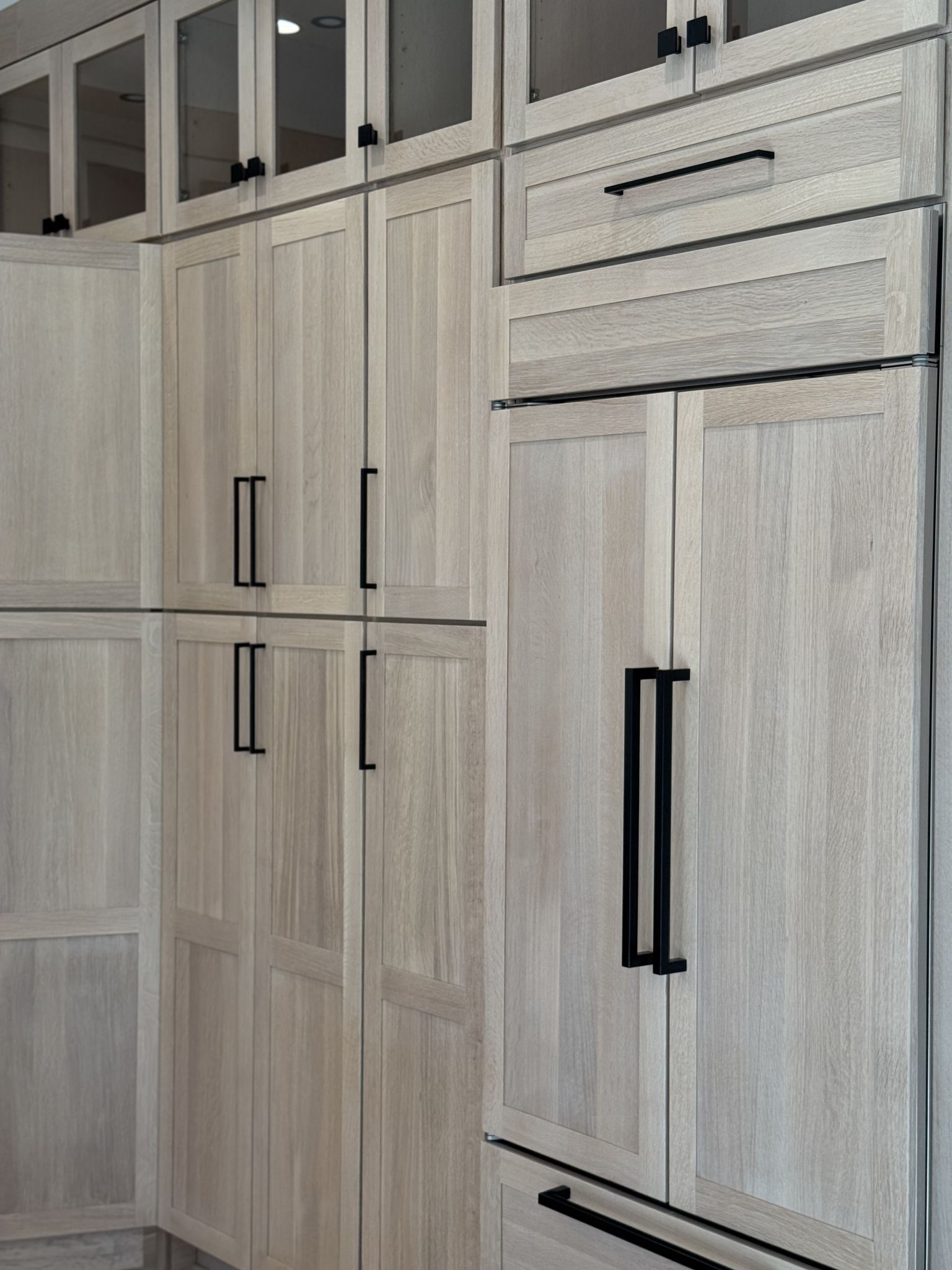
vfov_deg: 39.7
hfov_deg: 30.3
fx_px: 1760
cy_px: 635
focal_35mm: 48
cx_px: 476
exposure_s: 1/240
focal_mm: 6.76
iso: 100
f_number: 1.78
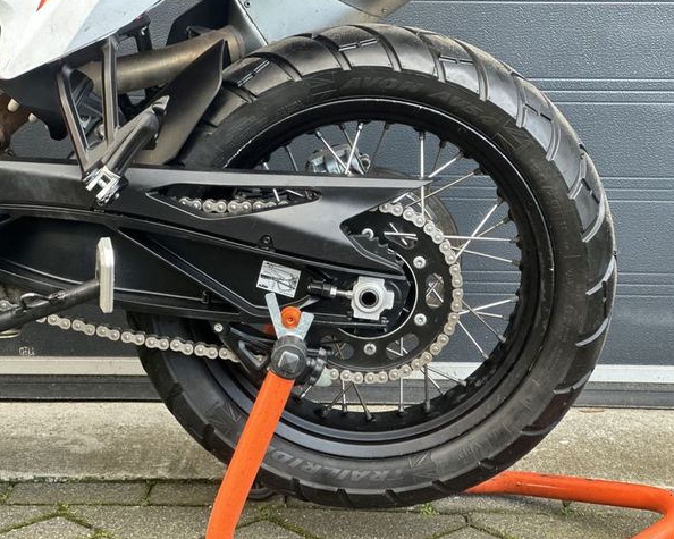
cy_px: 269
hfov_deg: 23.6
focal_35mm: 81
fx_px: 1616
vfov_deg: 18.9
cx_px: 359
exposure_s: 1/40
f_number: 2.8
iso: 200
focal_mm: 9
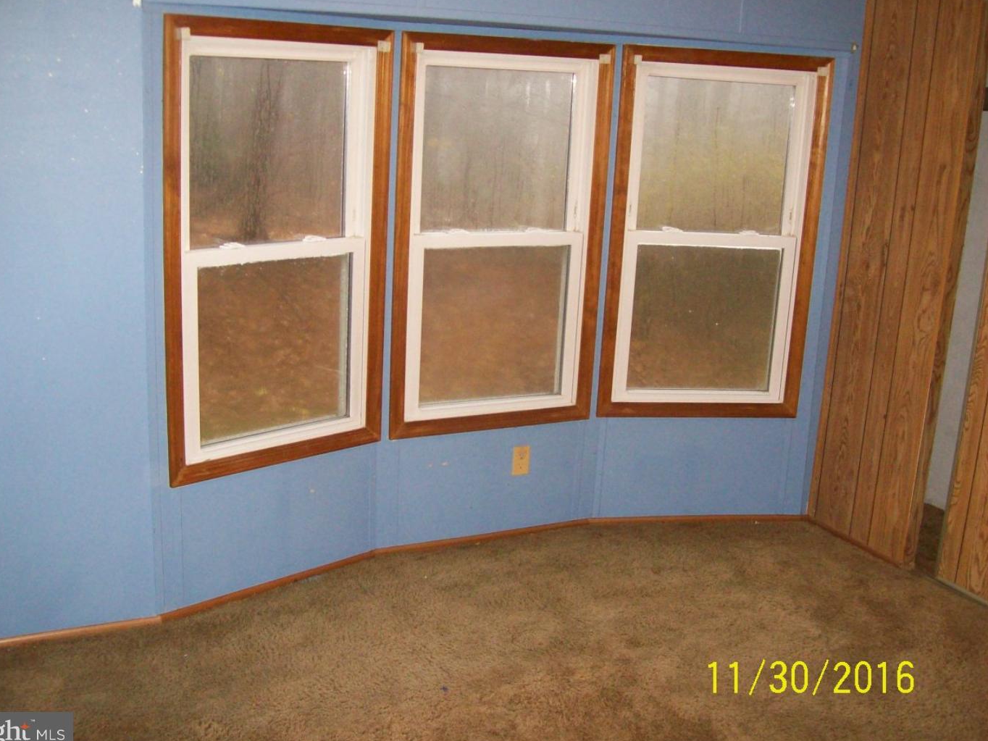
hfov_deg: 49.0
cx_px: 468
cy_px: 363
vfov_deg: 37.7
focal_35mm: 38
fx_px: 1085
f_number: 2.7
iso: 200
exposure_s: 1/64
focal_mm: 6
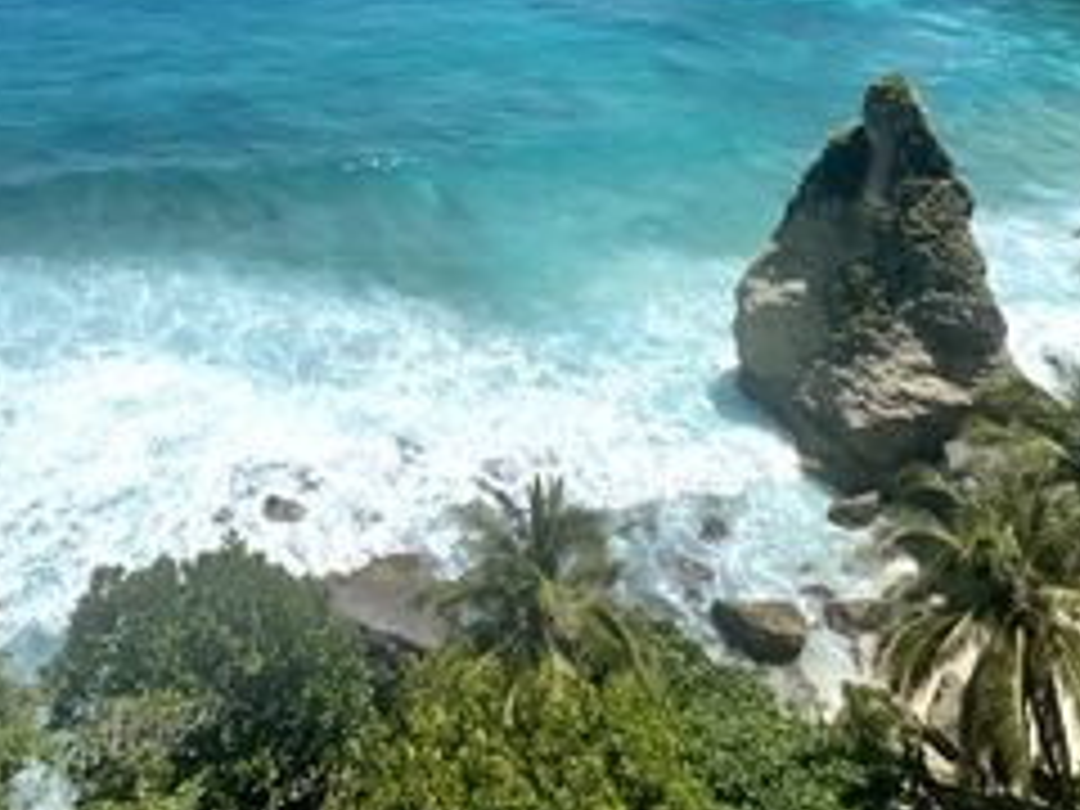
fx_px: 1092
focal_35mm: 35
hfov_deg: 51.8
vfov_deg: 36.1
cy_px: -27
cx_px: 378
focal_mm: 2.22
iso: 50
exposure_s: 1/3106
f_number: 2.2
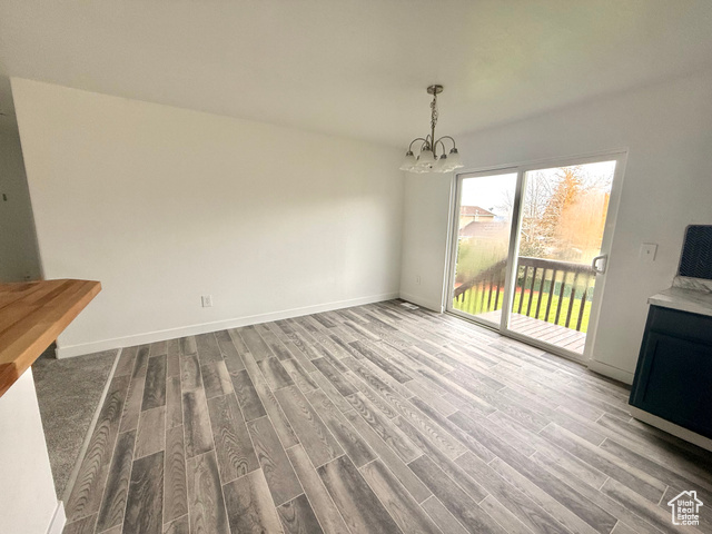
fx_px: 288
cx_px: 356
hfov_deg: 102.1
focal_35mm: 14
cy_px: 267
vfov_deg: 85.7
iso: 200
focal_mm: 2.22
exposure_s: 1/120
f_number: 2.2
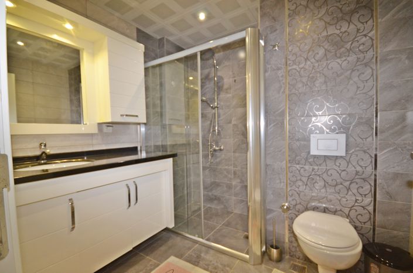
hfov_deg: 95.1
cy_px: 136
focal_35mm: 16
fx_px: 189
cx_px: 206
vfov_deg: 71.7
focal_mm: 11
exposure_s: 1/60
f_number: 4.2
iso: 800
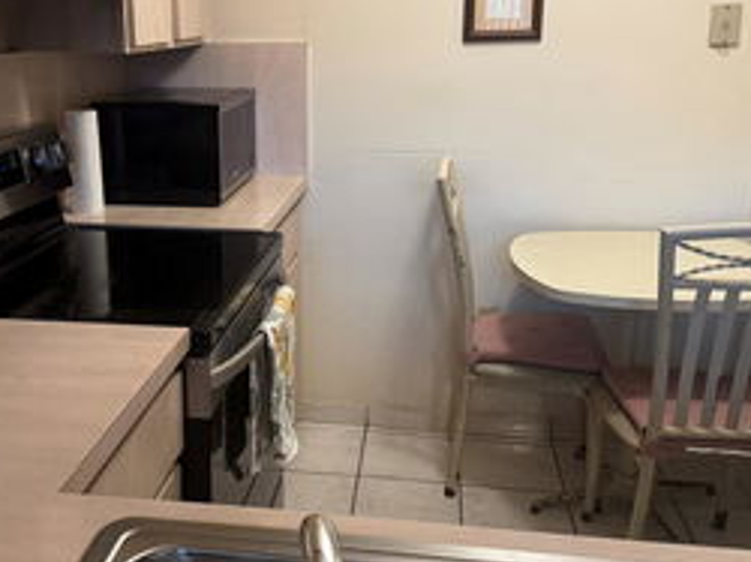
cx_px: 290
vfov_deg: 35.1
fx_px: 889
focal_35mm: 41
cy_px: 255
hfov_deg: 45.5
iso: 500
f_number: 1.78
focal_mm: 6.76
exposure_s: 1/60
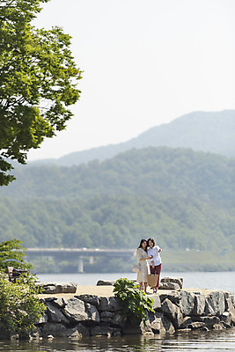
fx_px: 1956
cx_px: 118
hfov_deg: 6.9
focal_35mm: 200
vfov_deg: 10.3
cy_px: 176
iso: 100
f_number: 2.8
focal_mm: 200
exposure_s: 1/3200
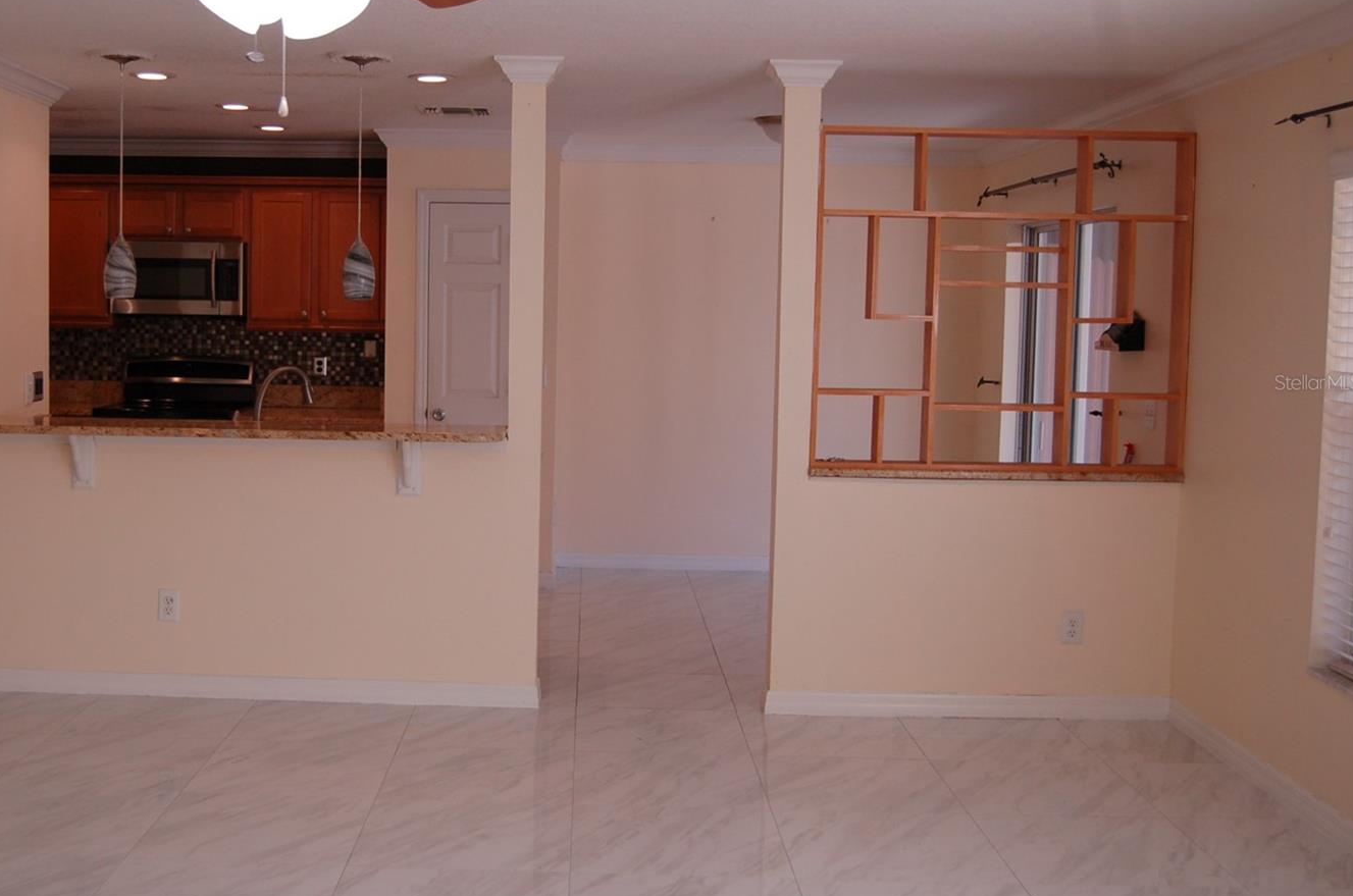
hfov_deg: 46.6
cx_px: 550
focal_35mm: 42
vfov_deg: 32.0
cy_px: 382
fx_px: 1560
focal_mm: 23
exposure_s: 1/200
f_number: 3.8
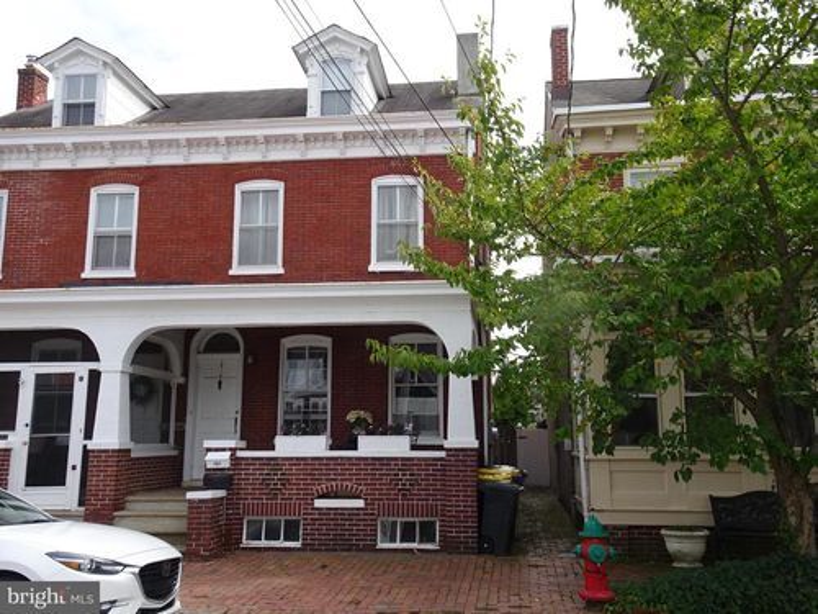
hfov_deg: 58.4
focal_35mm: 31
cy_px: 307
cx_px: 409
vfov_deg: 45.4
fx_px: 733
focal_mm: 5.26
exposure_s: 1/400
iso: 80
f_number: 4
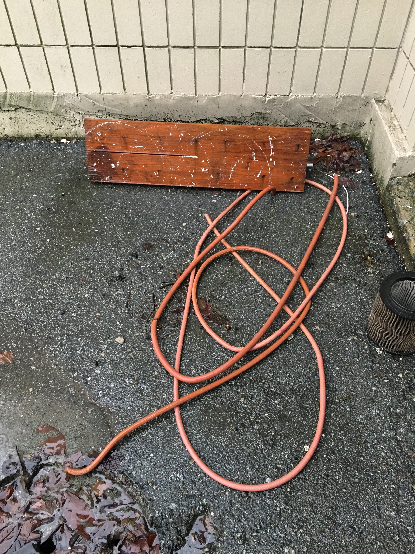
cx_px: 208
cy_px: 277
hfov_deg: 48.2
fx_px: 464
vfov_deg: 61.7
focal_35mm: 29
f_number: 2.2
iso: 160
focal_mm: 4.15
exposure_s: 1/30
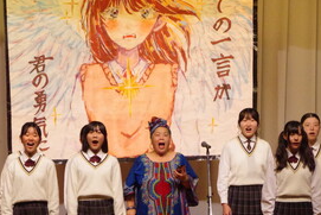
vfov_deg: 4.4
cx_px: 147
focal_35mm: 311
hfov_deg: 6.6
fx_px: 2773
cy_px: 146
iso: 12800
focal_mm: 125
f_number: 8
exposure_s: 1/400
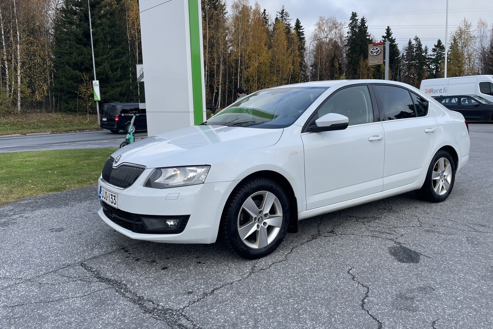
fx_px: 383
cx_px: 245
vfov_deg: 46.3
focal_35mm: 28
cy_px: 151
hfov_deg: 65.5
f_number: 1.6
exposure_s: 1/903
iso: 32
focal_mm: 4.2
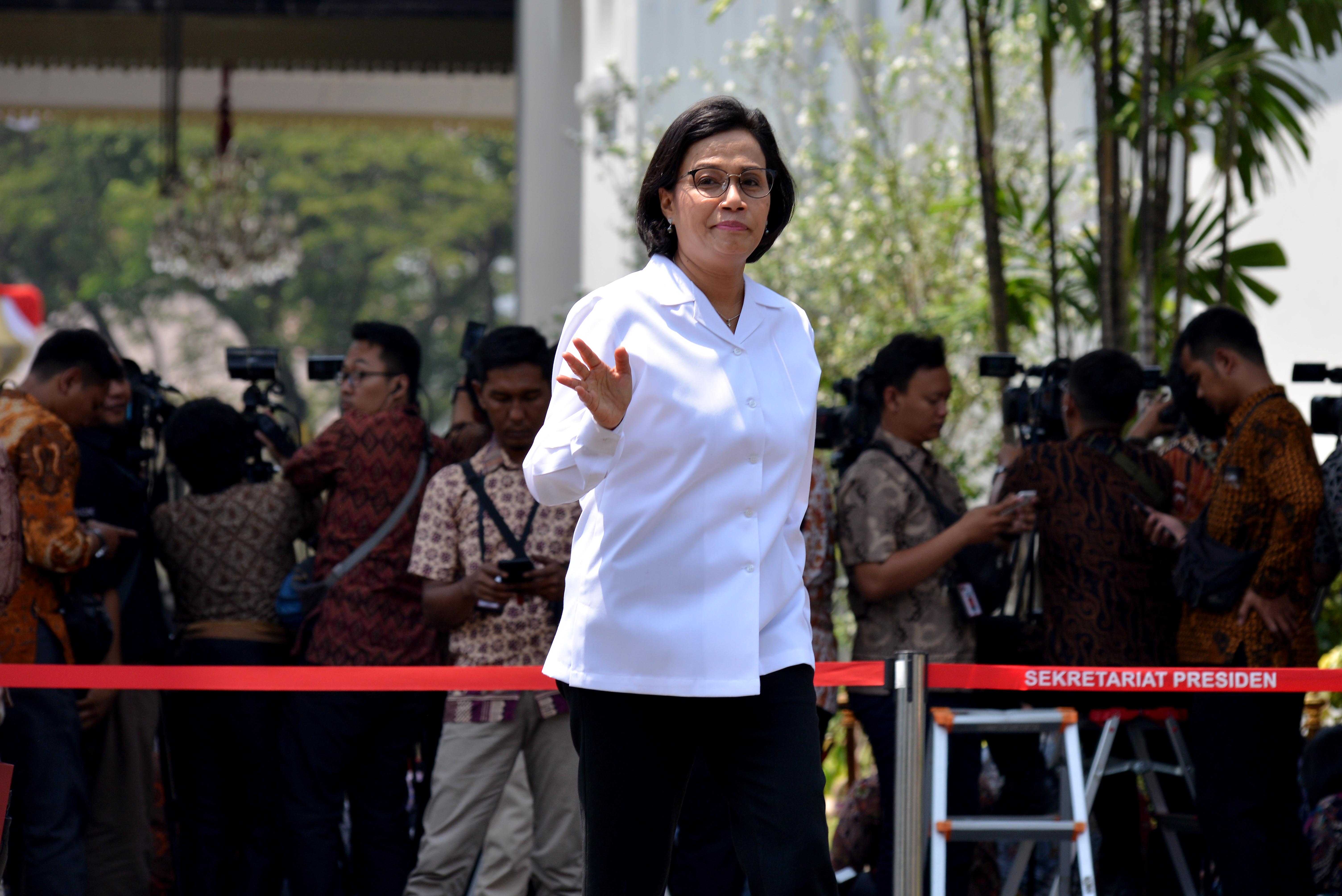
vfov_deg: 6.9
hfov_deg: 10.3
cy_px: 448
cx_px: 671
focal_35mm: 200
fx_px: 7458
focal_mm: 200
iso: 400
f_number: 8
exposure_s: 1/640
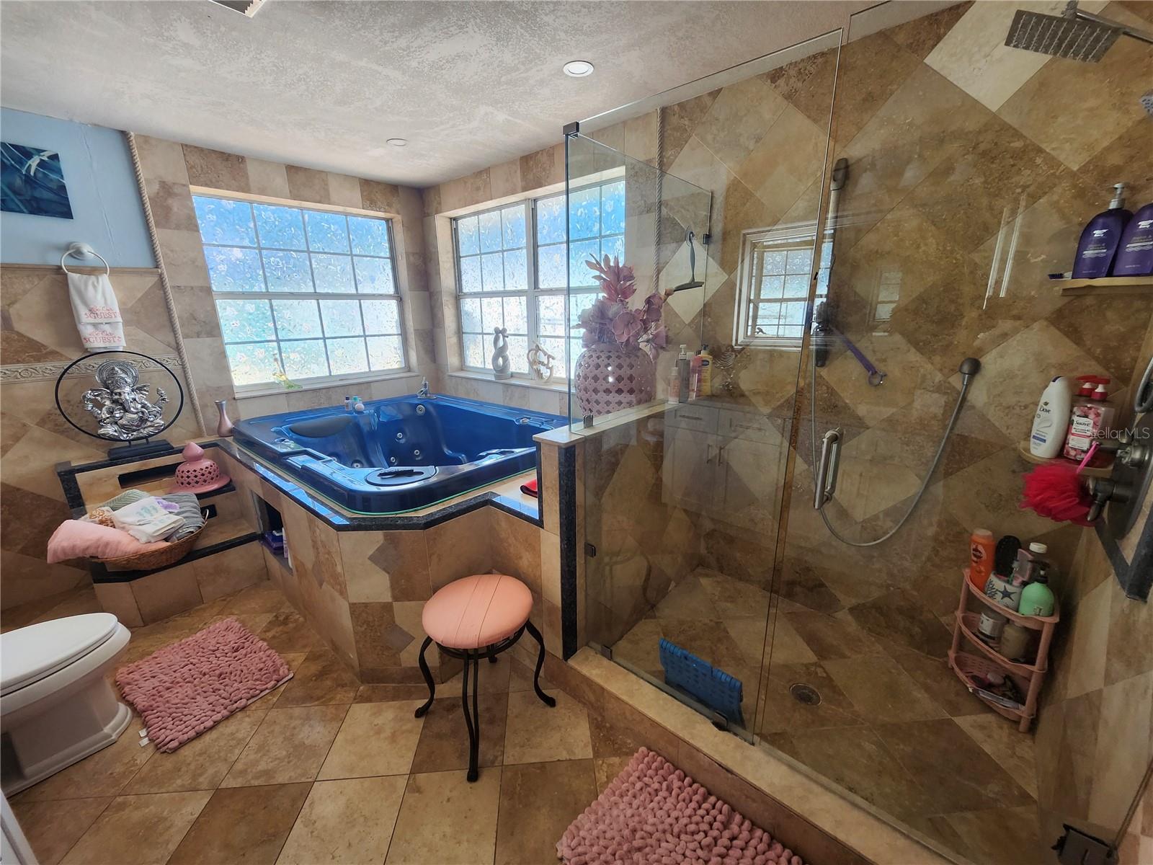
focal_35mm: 13
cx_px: 576
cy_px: 432
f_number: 2.2
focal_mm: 1.74
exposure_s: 1/120
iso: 64
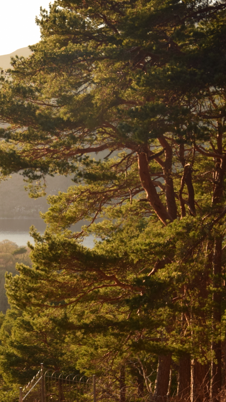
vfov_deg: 21.4
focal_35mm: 100
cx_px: -68
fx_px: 1065
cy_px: 201
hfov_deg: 11.8
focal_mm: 42
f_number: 5
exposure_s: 1/200
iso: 360
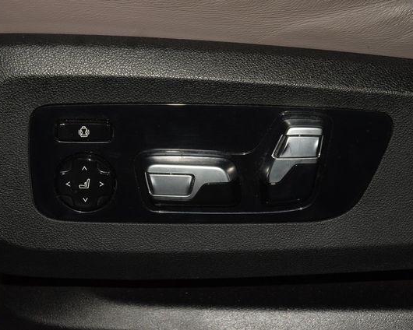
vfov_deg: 13.0
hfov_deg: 16.2
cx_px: 191
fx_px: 1455
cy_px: 165
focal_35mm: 119
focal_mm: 70
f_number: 8
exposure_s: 1/125
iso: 100
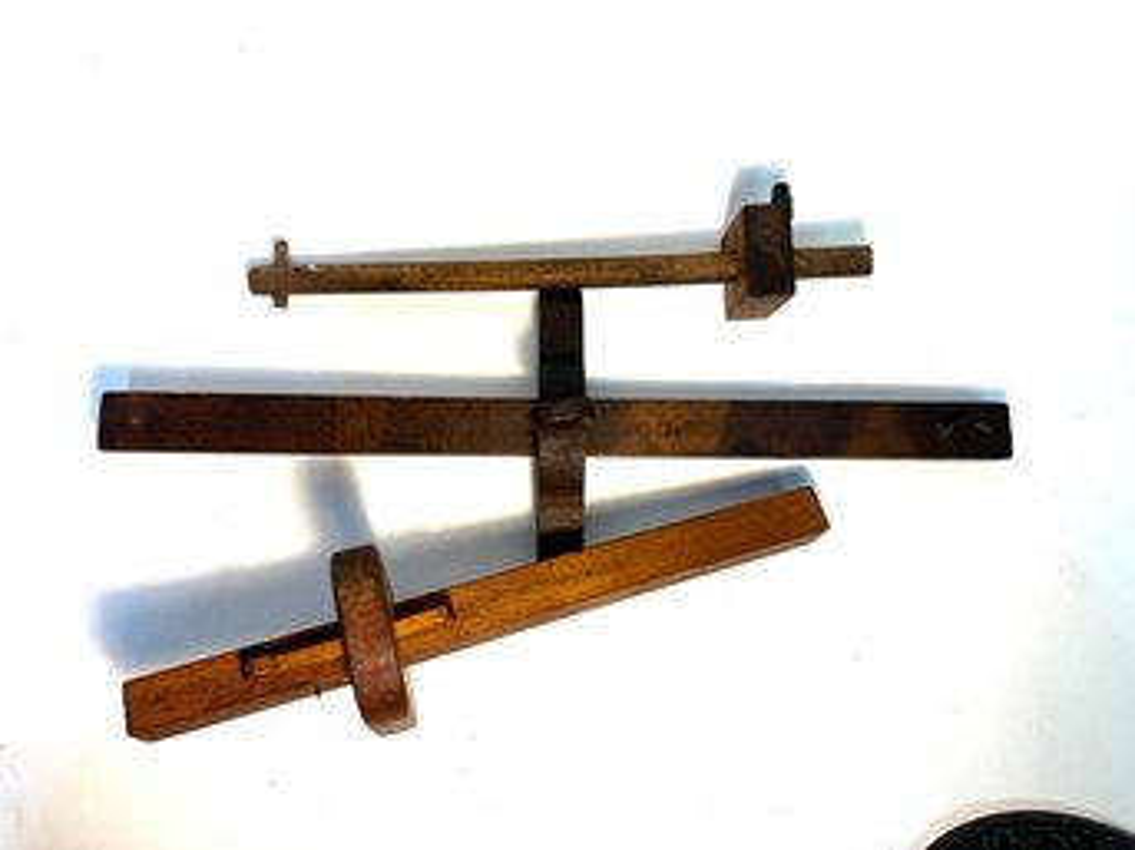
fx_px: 787
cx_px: 568
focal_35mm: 24
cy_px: 425
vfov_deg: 56.8
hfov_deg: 71.6
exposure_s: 1/120
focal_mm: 6.86
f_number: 1.78
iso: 80
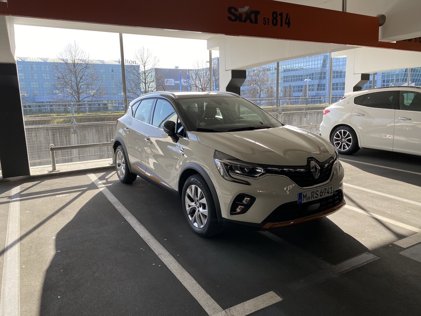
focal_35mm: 26
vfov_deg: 53.1
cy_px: 158
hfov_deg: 67.3
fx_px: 316
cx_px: 210
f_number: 1.8
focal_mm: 4.25
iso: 32
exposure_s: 1/498
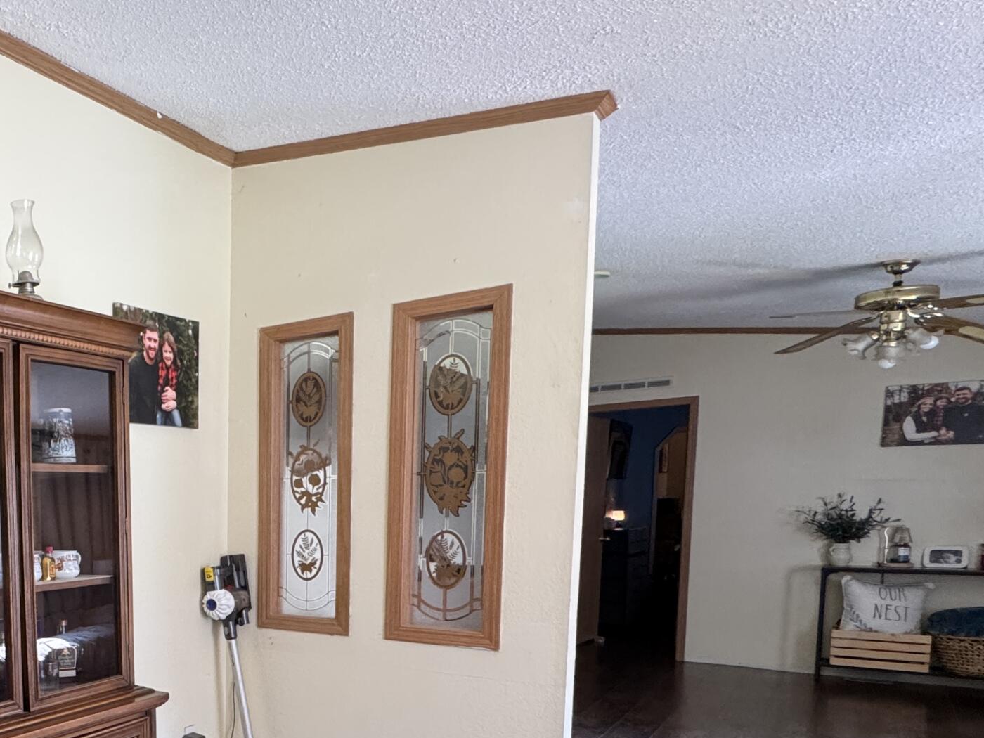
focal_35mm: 30
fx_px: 853
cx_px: -15
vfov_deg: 44.8
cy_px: 577
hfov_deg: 48.5
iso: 320
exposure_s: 1/91
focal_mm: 2.22
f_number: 2.2
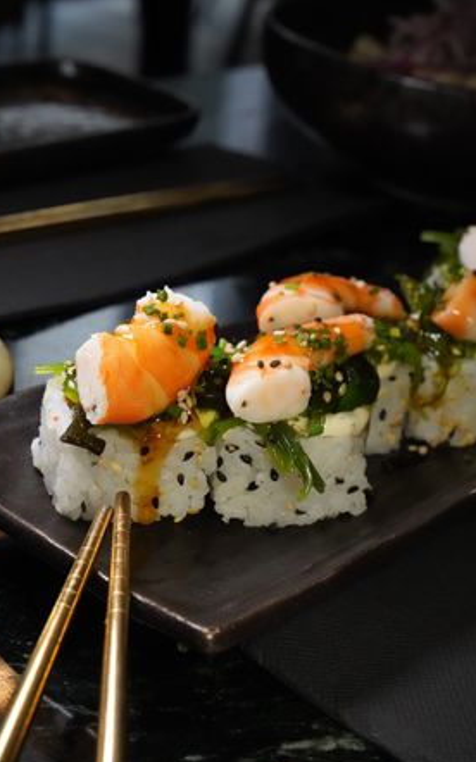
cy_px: 371
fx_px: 1288
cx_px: 229
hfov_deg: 20.9
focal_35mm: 62
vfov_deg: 33.0
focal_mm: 56
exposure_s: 1/160
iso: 16000
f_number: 11
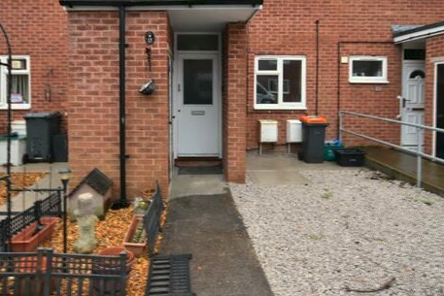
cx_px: 196
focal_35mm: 23
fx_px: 284
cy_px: 94
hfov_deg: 75.8
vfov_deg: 53.8
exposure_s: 1/100
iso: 800
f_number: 5
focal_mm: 10
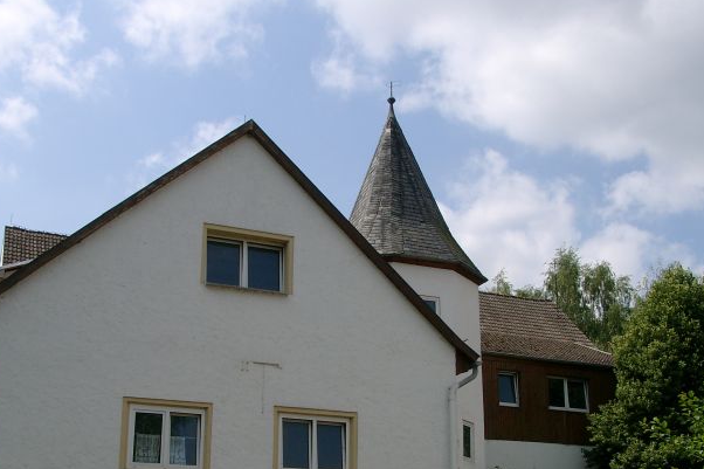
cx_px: 338
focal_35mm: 47
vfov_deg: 28.3
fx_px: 919
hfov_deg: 41.9
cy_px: 337
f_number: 5.6
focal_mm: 7.13
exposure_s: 1/542
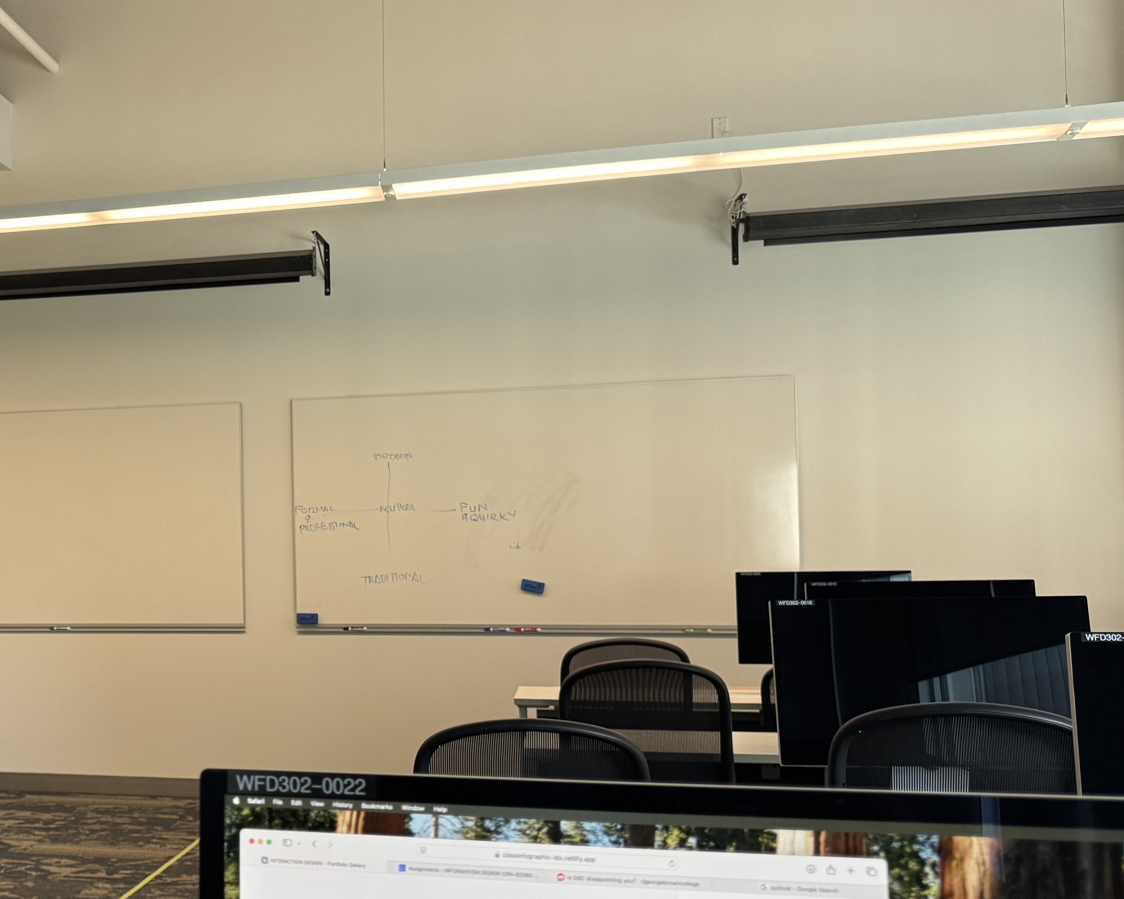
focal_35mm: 45
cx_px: 117
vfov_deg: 33.4
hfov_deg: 38.4
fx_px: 1497
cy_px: 518
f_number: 1.78
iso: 200
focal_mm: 6.76
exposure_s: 1/75
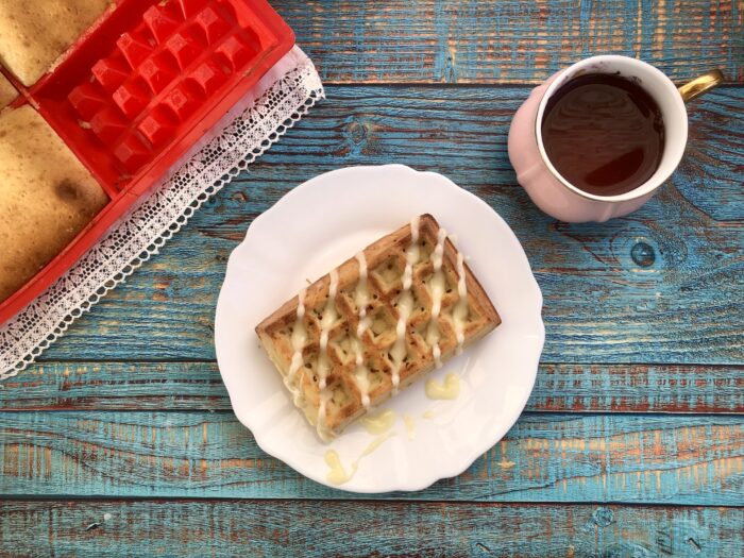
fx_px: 602
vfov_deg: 49.7
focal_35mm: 28
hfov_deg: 63.4
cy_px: 279
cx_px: 372
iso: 20
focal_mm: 4
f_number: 1.8
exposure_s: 1/407
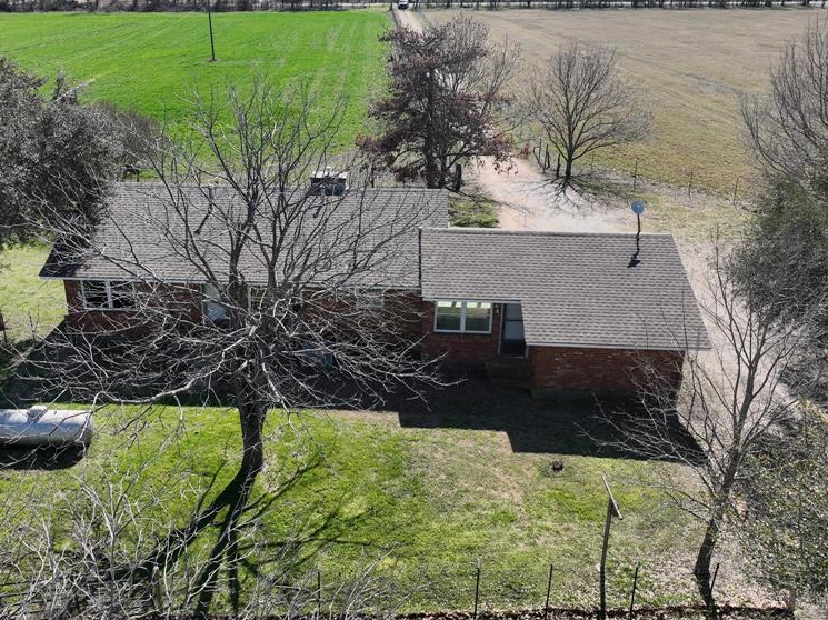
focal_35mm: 33
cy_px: 271
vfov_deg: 42.8
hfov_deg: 55.2
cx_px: 368
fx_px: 789
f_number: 2.8
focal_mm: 12.29
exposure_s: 1/3200
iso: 300
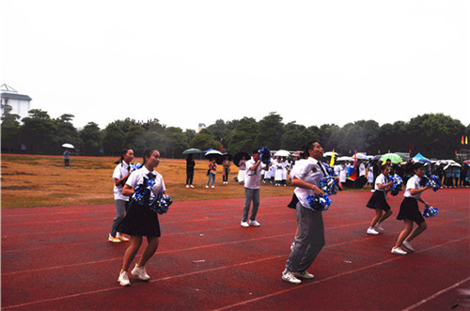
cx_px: 235
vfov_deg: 36.7
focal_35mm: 36
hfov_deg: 53.2
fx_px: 469
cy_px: 156
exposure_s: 1/400
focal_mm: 24
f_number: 10
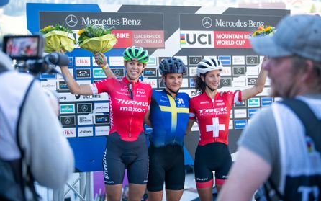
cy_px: 106
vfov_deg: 18.1
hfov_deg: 28.6
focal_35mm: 72
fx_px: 630
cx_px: 160
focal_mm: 70
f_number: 3.2
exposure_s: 1/125
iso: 64
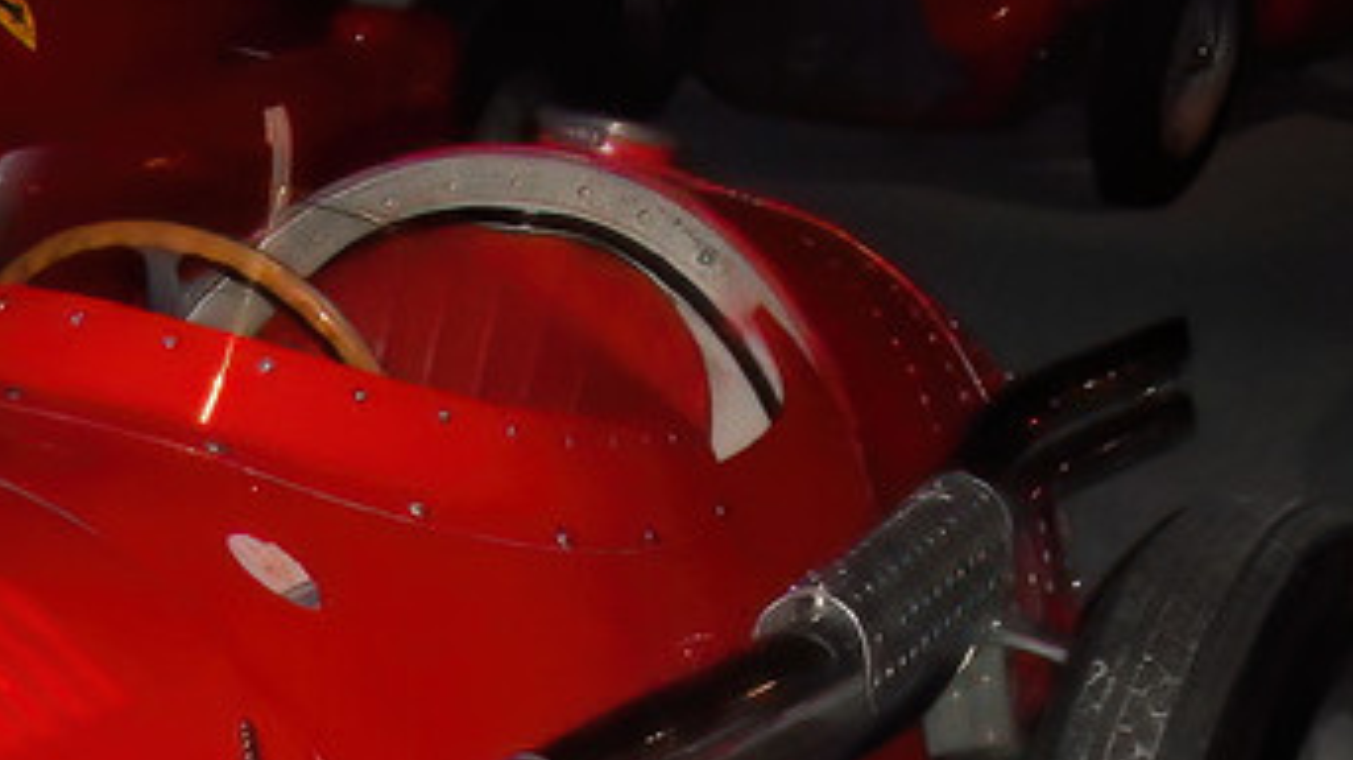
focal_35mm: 153
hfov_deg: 13.6
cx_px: -394
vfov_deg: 7.8
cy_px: 1045
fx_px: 5486
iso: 640
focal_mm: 7.9
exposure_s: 1/60
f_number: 4.2
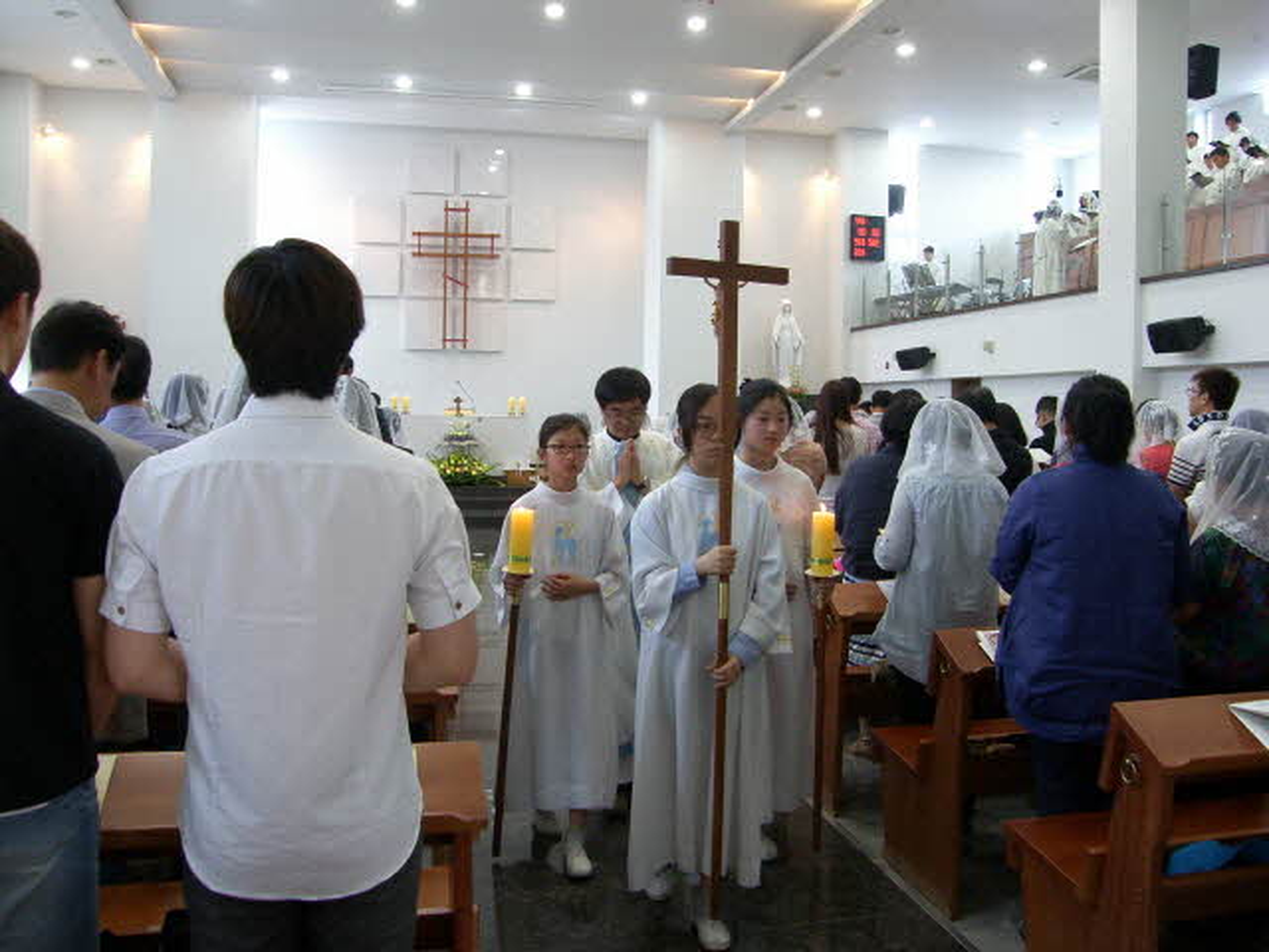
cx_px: 634
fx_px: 1026
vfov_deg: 49.7
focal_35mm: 28
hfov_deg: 63.4
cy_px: 476
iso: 64
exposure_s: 1/30
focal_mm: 7.4
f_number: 2.2
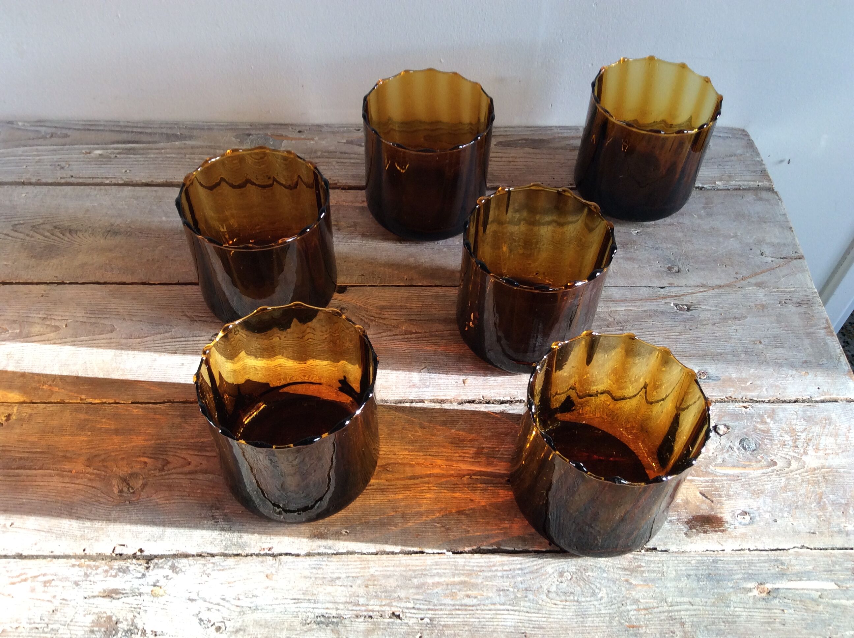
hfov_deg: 56.9
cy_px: 319
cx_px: 427
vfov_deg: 44.1
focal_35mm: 32
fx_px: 788
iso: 40
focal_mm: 3.3
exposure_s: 1/33
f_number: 2.4
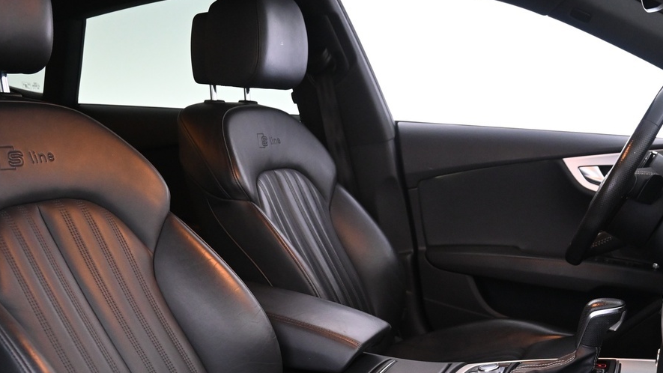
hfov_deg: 44.6
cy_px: 340
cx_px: 317
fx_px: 809
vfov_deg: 25.1
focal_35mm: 46
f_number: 3.5
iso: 1600
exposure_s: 1/25
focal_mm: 16
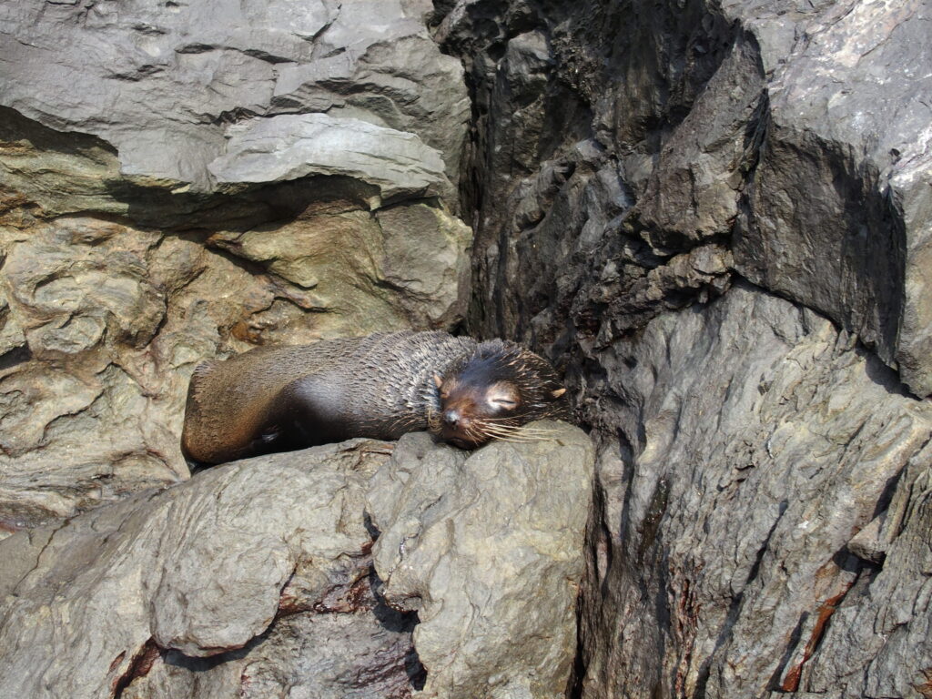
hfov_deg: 31.2
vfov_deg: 23.7
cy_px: 350
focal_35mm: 62
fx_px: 1669
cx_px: 466
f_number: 2.8
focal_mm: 13.2
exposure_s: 1/200
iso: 100
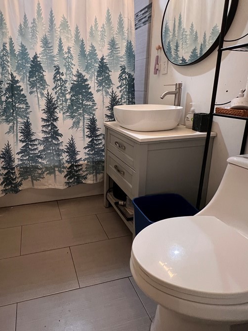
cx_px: 79
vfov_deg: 80.9
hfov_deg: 63.9
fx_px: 191
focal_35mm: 20
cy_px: 134
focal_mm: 1.57
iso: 250
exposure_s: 1/60
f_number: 1.8
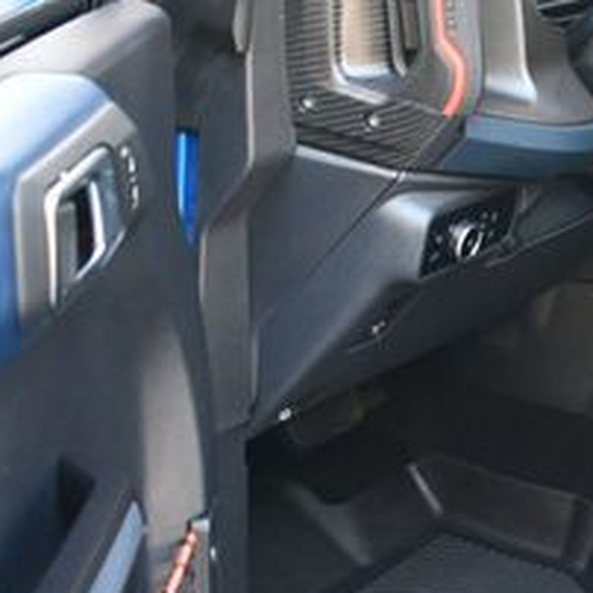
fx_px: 1880
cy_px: 343
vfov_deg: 17.9
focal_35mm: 97
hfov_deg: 16.7
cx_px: 819
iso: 1250
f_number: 3.5
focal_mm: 18
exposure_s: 1/125
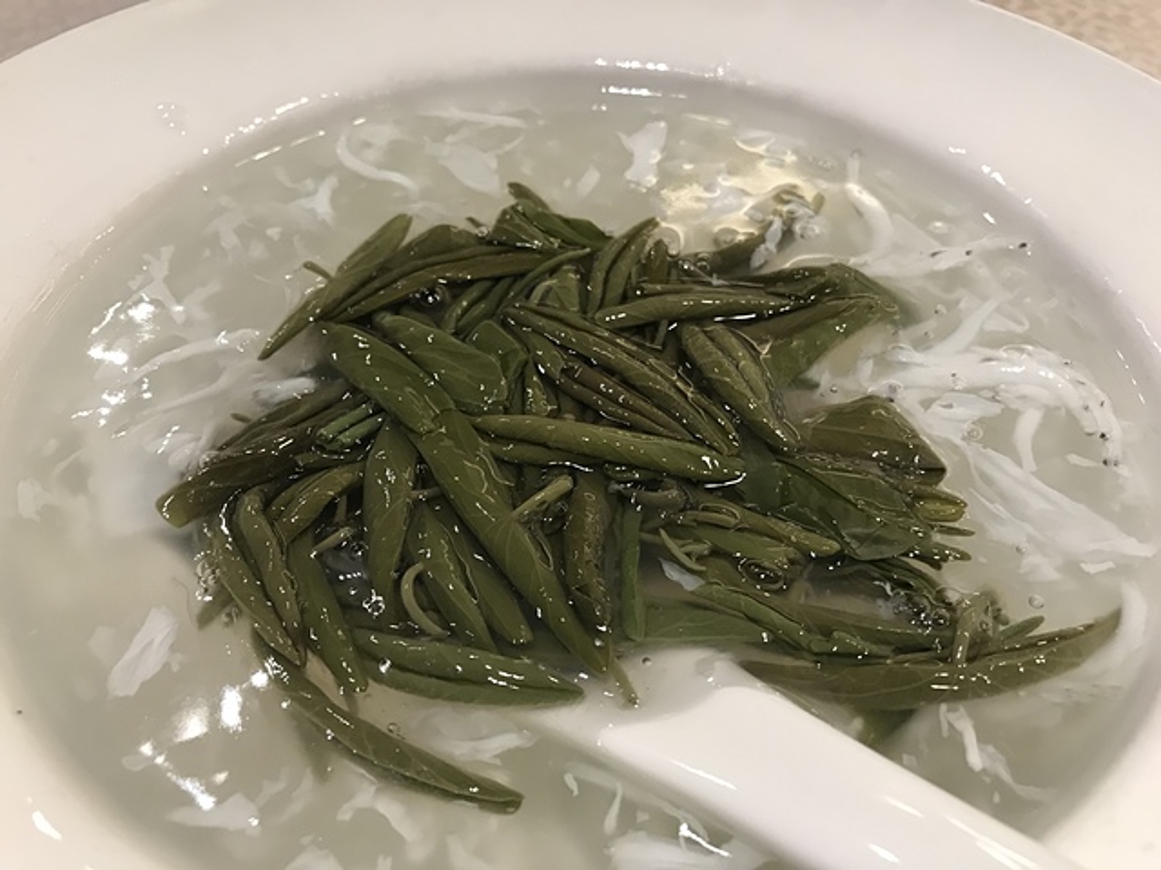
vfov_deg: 49.7
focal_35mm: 28
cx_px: 580
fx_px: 939
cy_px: 435
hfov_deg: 63.4
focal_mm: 3.99
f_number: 1.8
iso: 40
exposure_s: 1/17
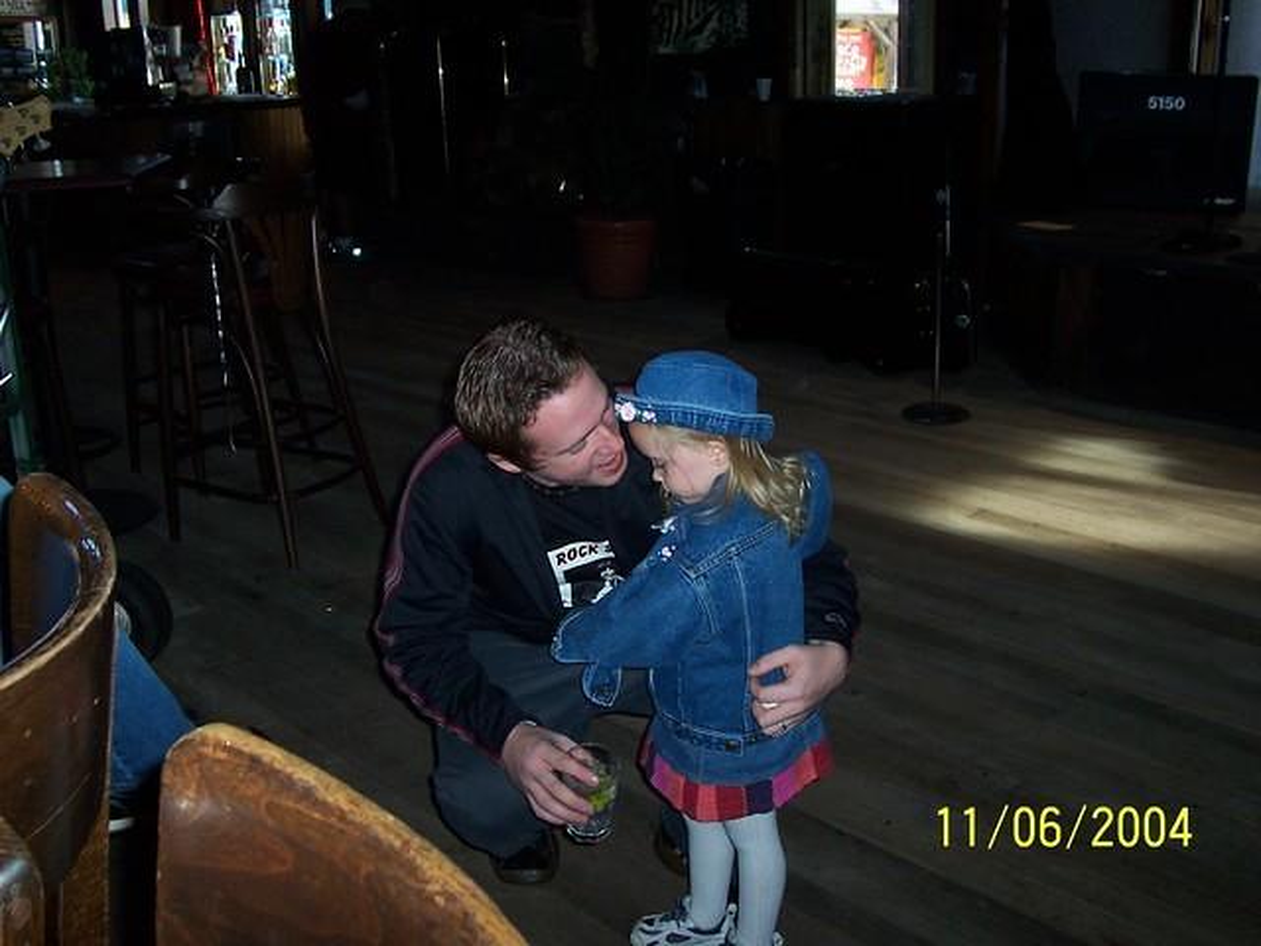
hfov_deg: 50.1
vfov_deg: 38.7
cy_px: 473
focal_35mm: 37
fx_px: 1348
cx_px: 630
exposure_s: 1/60
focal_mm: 5.6
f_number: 2.8
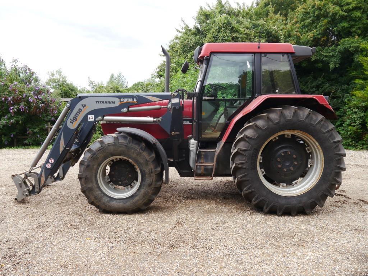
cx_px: 184
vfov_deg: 49.7
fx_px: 298
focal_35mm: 28
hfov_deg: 63.4
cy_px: 138
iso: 160
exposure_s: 1/160
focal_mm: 14
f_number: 5
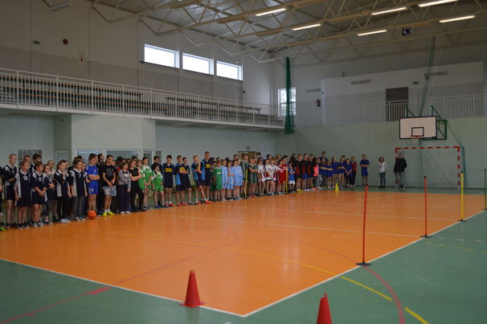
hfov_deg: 53.2
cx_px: 244
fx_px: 487
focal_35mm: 36
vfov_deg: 36.8
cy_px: 162
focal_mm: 24
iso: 400
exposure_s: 1/60
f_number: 4
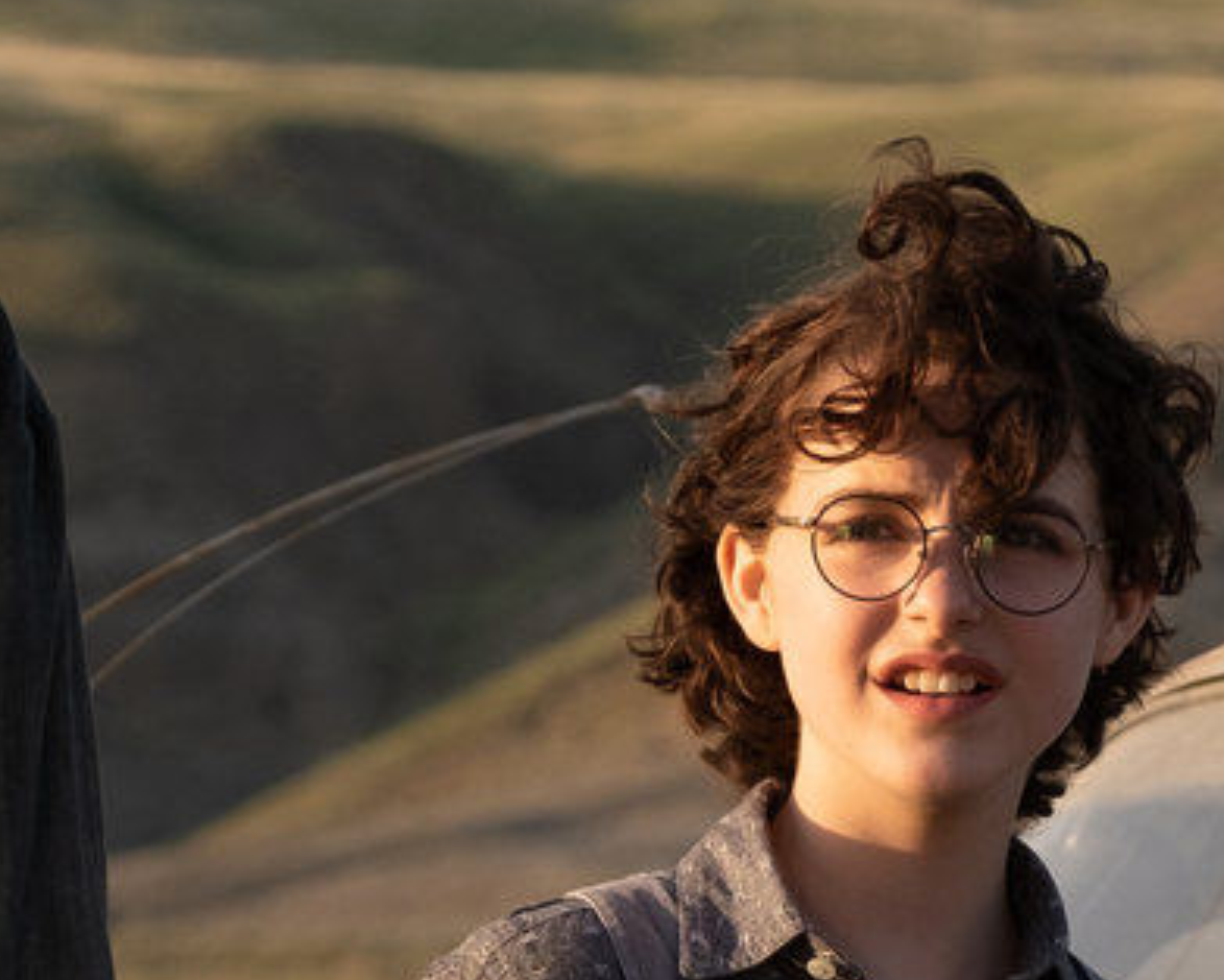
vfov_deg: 2.9
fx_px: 19494
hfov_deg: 3.6
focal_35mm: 538
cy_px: 1097
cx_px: 1002
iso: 160
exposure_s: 1/250
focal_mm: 74.4
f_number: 5
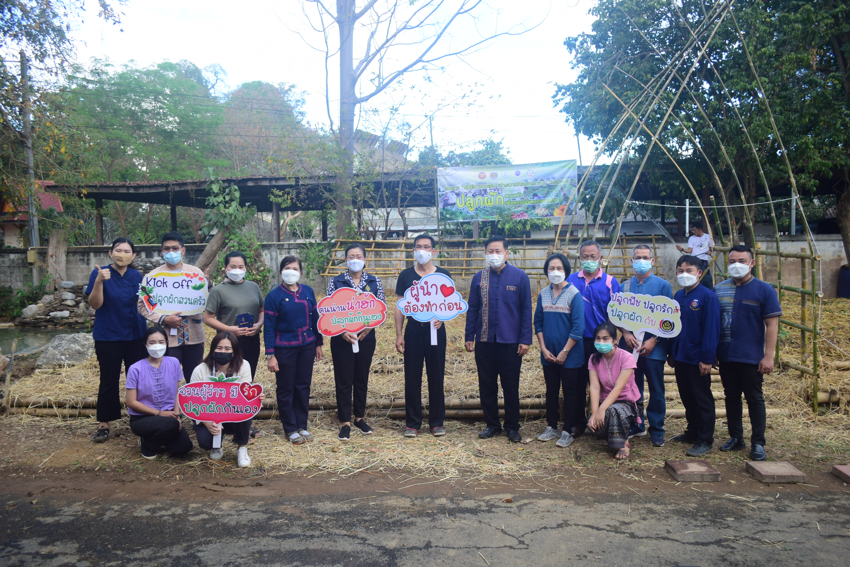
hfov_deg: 67.4
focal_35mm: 27
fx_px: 638
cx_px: 425
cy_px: 284
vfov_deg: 48.0
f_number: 3.5
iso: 250
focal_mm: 18
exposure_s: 1/320
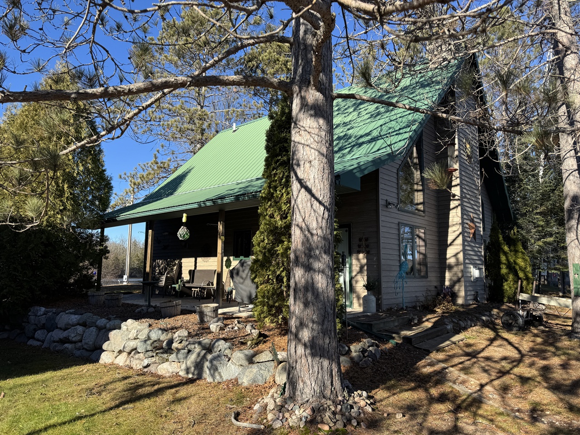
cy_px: 218
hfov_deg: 71.6
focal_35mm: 24
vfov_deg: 56.8
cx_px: 290
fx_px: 402
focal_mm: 6.76
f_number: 1.78
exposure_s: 1/1818
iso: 80
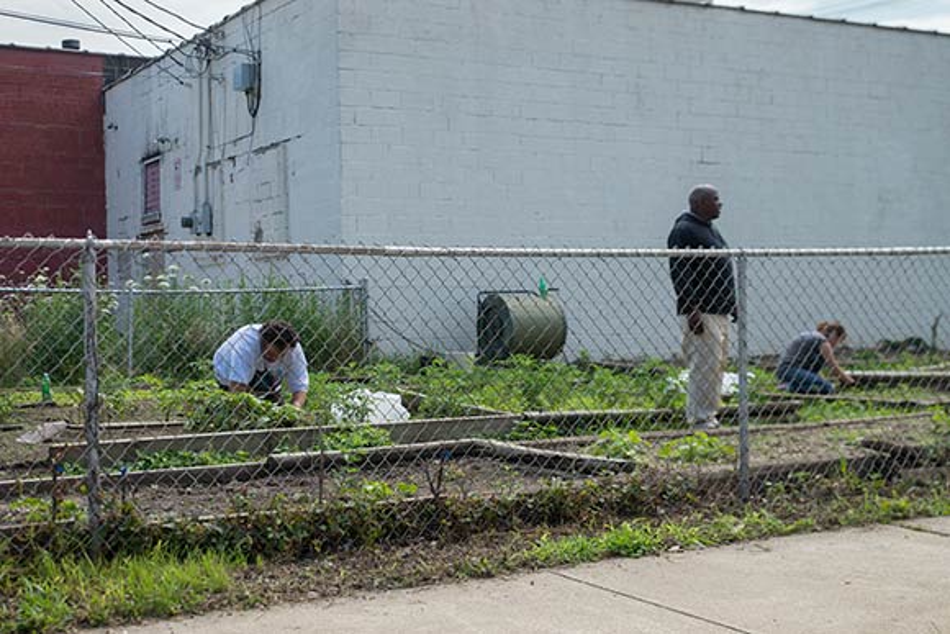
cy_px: 317
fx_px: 1056
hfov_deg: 48.4
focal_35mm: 40
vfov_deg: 33.4
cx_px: 475
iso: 200
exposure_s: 1/2000
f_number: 4.8
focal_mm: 40
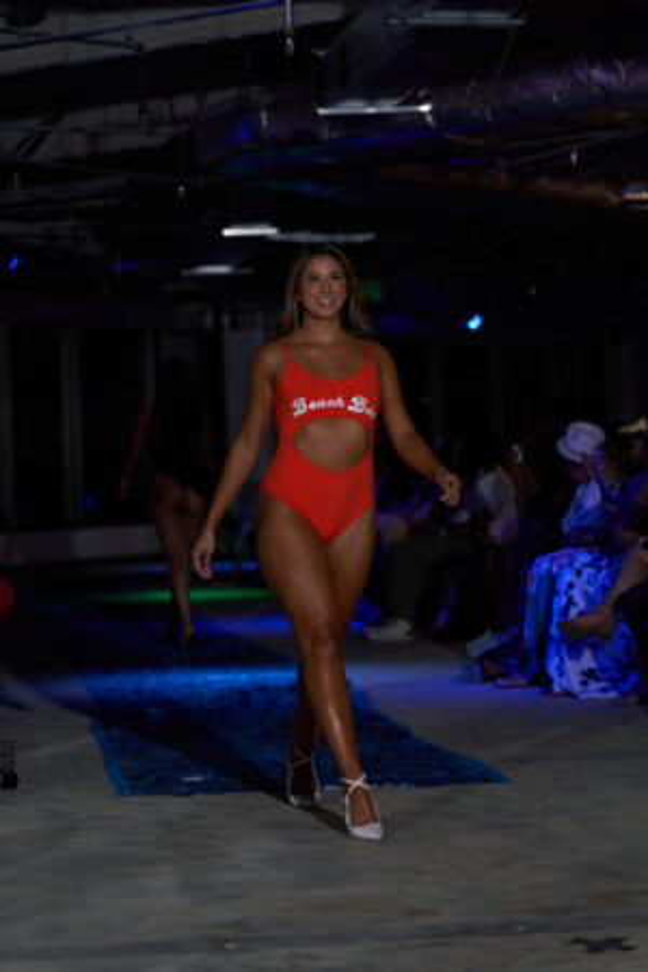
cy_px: 486
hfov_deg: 15.4
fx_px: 2403
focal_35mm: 89
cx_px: 324
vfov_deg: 22.9
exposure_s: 1/250
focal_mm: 89
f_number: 2.8
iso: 1000
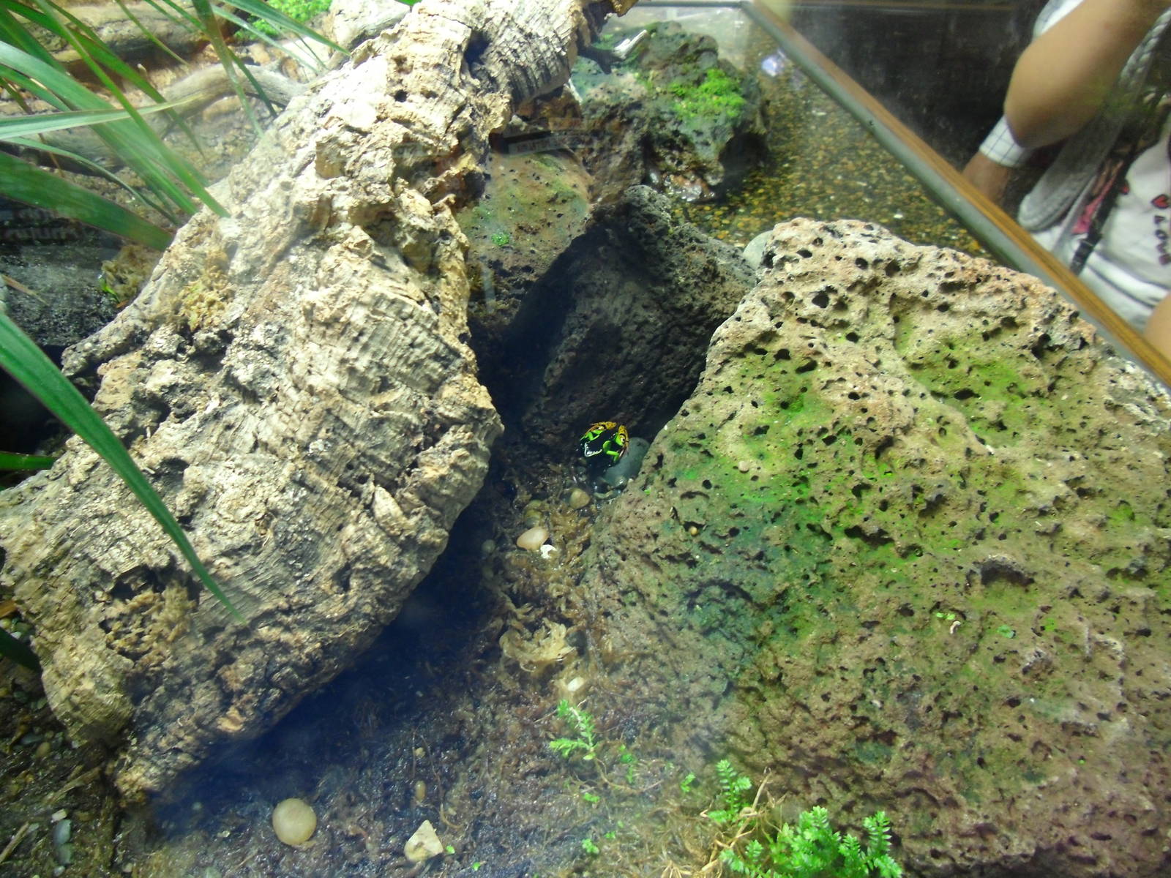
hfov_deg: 65.3
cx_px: 586
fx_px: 913
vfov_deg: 51.4
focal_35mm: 27
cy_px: 439
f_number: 3.2
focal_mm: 4.9
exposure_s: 1/8
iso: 200
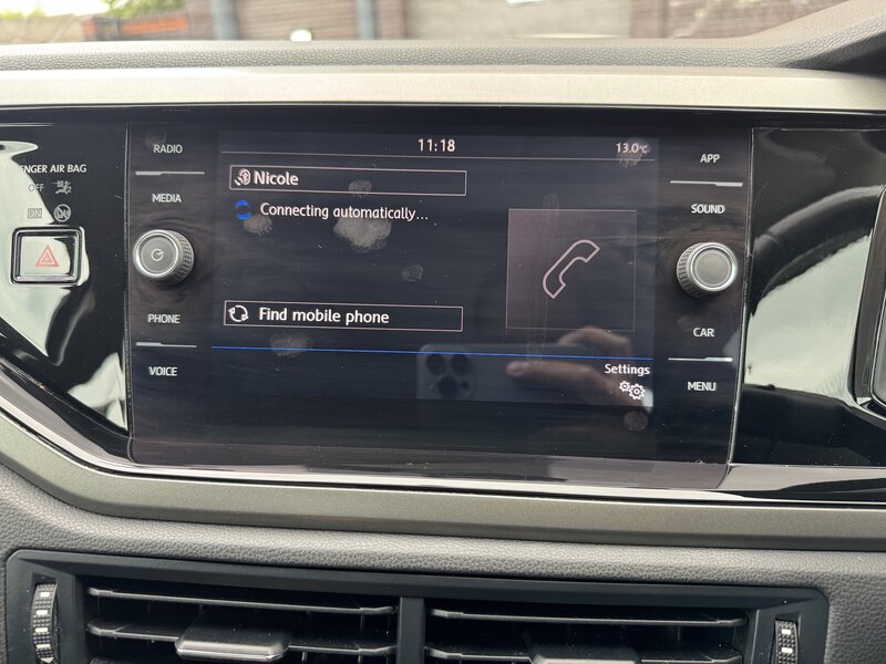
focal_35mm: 24
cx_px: 443
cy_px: 332
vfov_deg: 56.8
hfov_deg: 71.6
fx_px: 614
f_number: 1.78
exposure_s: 1/121
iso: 200
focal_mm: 6.76
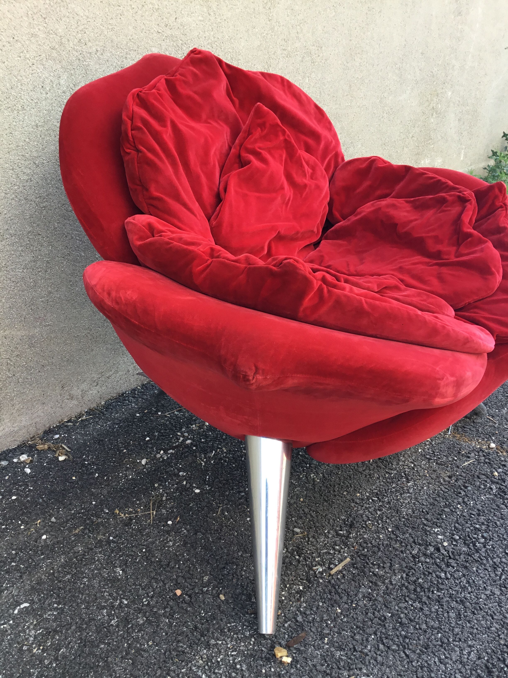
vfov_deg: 58.4
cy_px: 339
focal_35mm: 31
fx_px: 607
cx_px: 254
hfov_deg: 45.4
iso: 32
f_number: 2.4
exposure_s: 1/100
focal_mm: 3.3
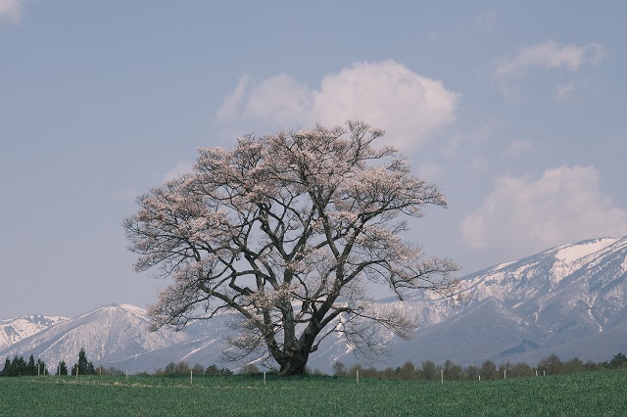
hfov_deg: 20.2
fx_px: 1758
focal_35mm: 101
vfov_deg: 13.5
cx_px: 314
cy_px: 208
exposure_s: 1/500
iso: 320
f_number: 11
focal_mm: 67.5
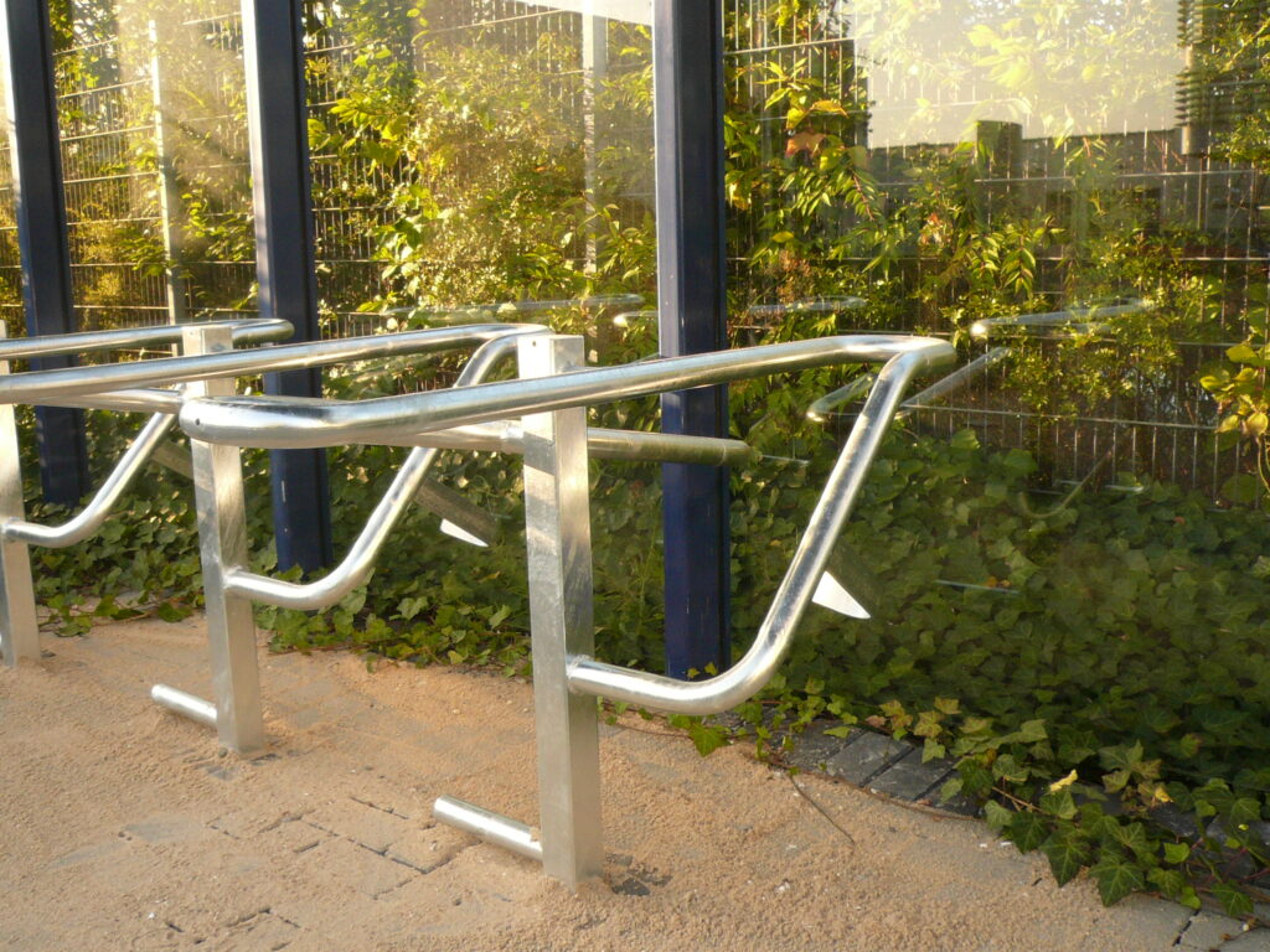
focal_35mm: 36
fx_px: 1321
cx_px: 635
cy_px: 476
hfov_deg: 51.4
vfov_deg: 39.7
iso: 100
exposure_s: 1/160
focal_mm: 4.9
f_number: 2.9
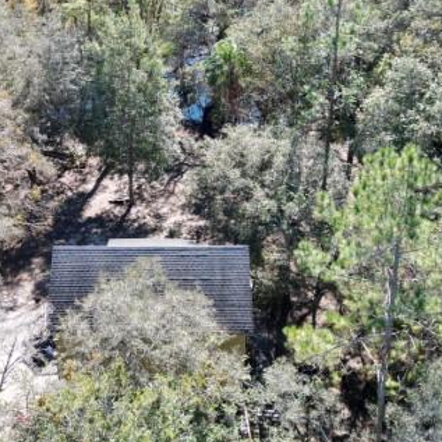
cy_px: 125
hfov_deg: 29.9
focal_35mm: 57
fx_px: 823
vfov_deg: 29.7
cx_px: 164
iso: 200
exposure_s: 1/1000
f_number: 1.7
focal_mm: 6.72
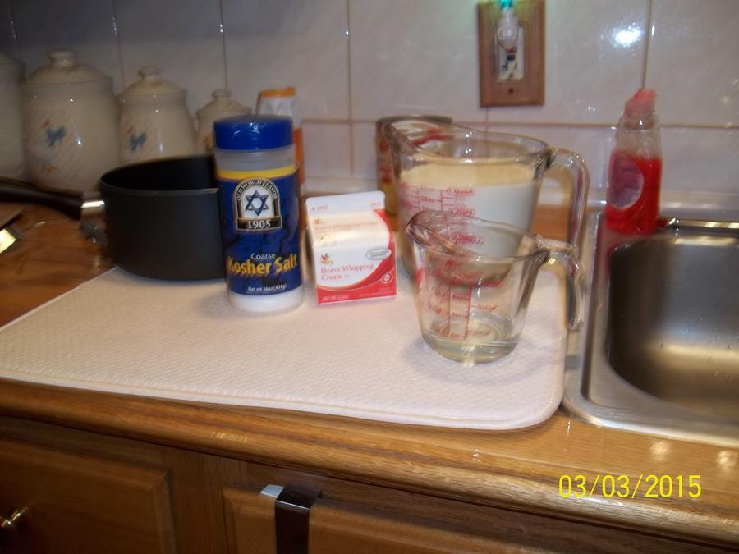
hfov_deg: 56.8
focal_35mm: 32
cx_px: 370
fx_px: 683
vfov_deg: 44.2
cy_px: 277
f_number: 2.9
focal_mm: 5.7
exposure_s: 1/30
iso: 64
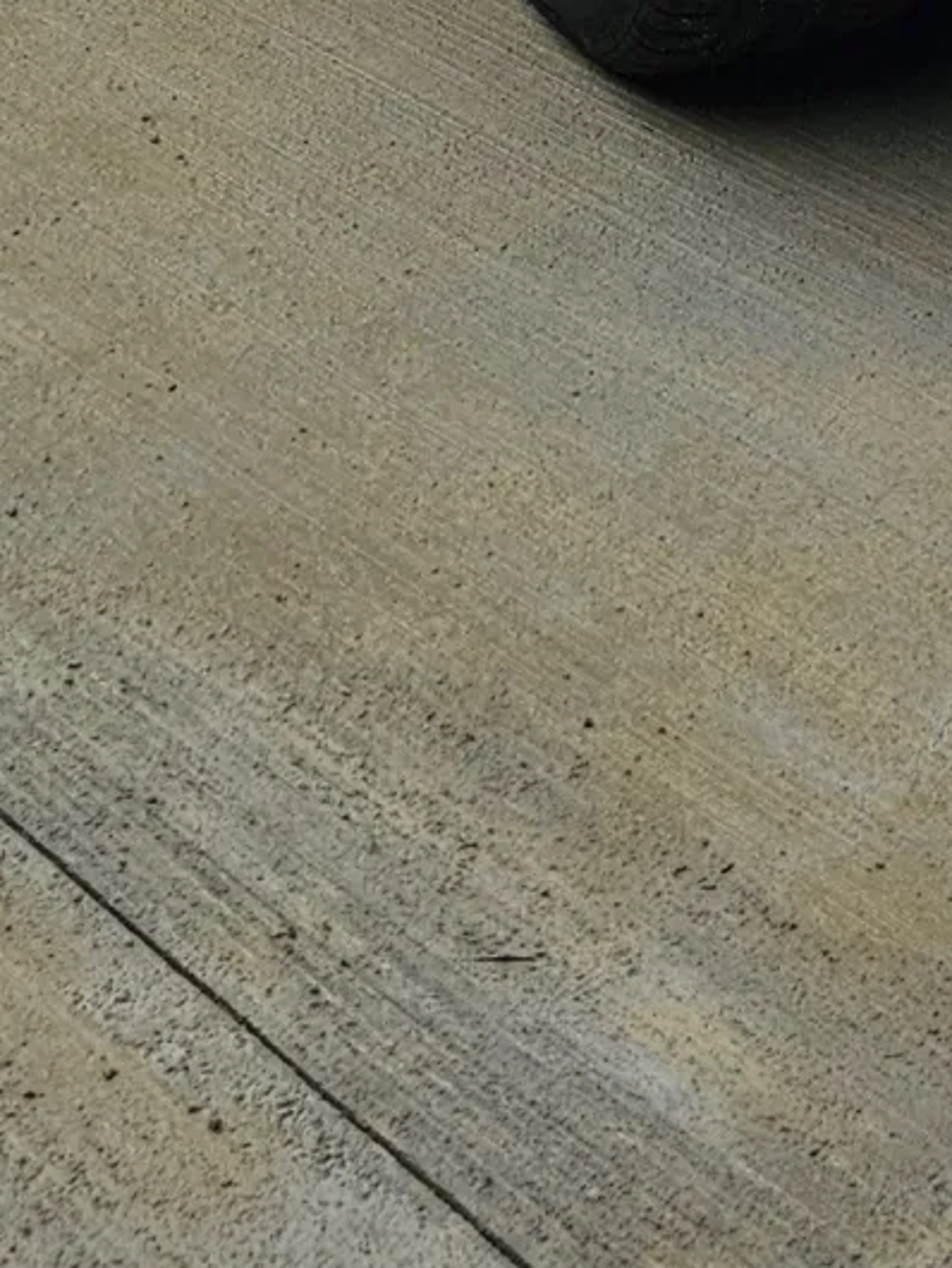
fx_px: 4067
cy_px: -1569
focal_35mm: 111
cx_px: 746
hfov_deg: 13.3
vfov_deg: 13.8
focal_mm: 6.3
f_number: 1.7
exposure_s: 1/904
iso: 10
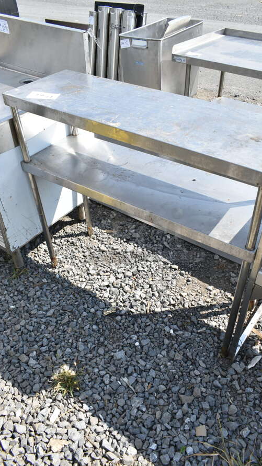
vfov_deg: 66.1
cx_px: 147
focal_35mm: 29
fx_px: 358
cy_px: 235
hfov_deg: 40.1
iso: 100
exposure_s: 1/200
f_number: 7.1
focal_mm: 18
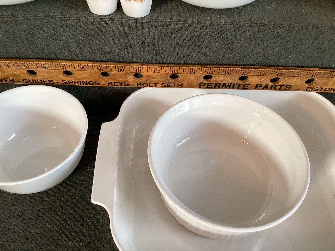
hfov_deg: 58.3
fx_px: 300
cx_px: 168
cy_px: 126
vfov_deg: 45.4
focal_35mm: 31
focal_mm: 3.3
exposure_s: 1/60
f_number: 2.4
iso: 125
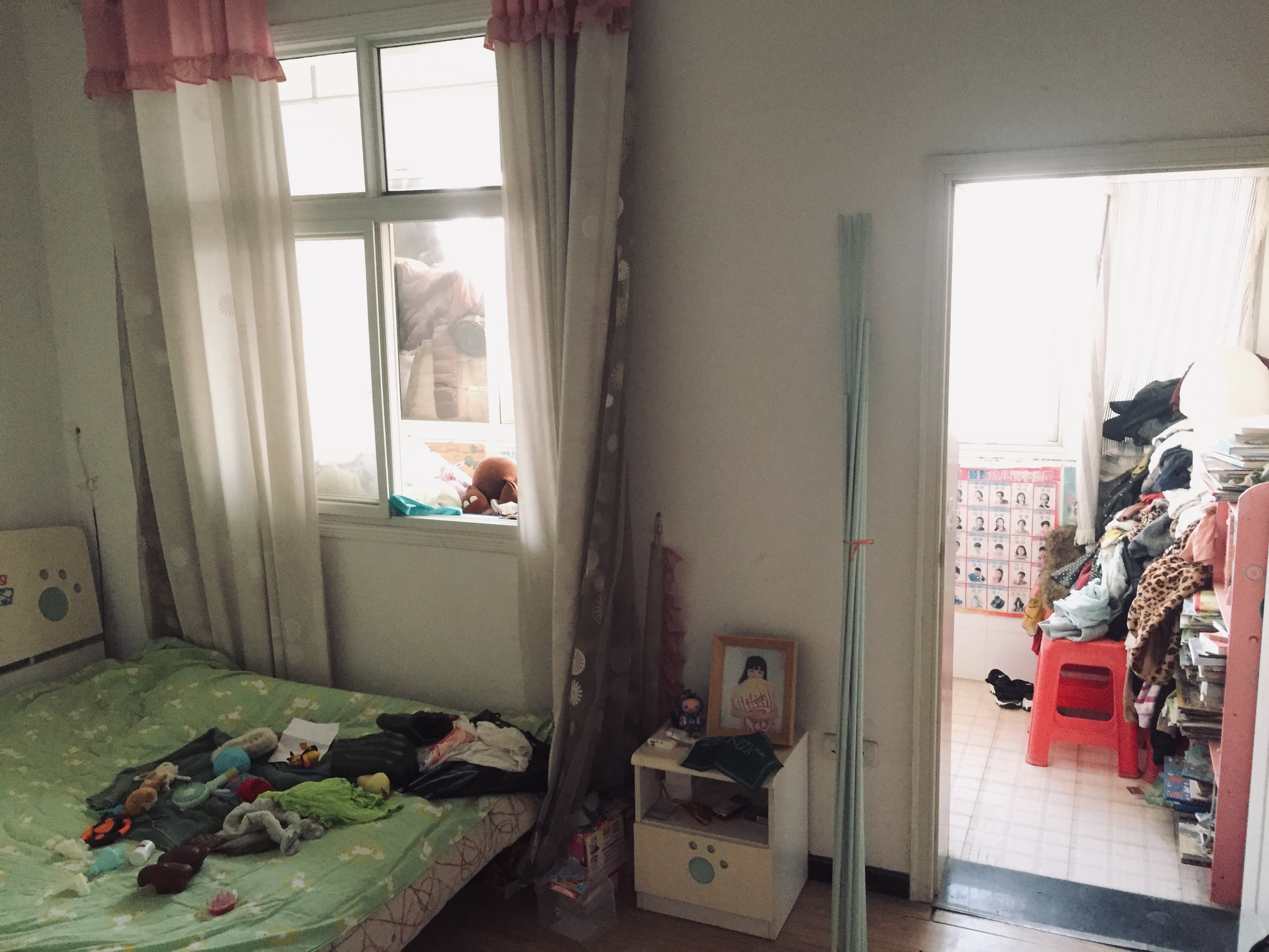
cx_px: 634
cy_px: 476
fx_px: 1063
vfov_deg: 48.2
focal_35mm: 29
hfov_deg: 61.7
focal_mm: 4.15
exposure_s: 1/25
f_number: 2.2
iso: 250
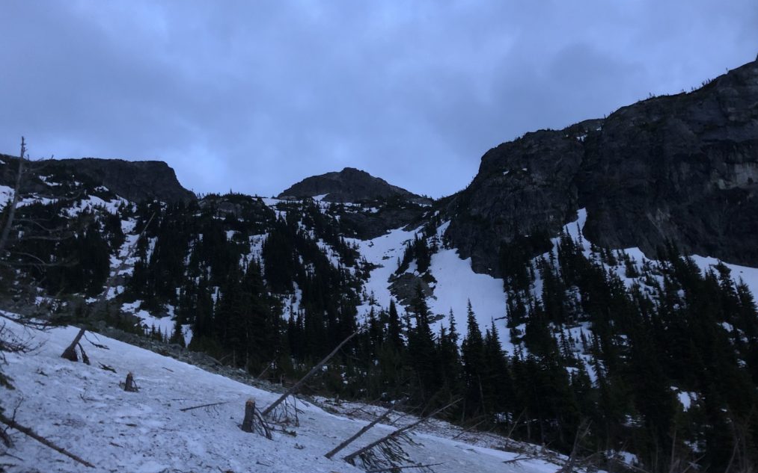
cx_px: 382
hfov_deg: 62.9
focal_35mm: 30
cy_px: 197
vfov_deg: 41.7
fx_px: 620
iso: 100
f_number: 1.8
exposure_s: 1/6
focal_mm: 3.99
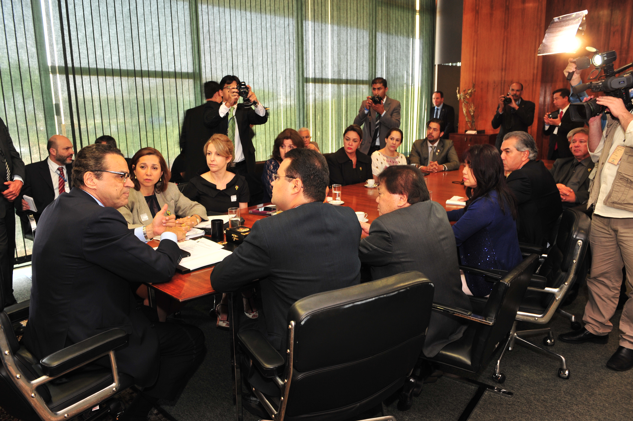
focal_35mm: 27
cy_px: 210
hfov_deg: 67.4
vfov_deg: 47.9
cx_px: 316
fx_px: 474
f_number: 5.6
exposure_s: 1/40
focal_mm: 27
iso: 800
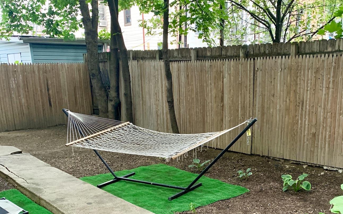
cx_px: 191
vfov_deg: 29.9
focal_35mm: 41
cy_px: 194
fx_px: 383
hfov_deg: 48.1
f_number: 1.8
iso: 250
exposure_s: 1/60
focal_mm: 4.25
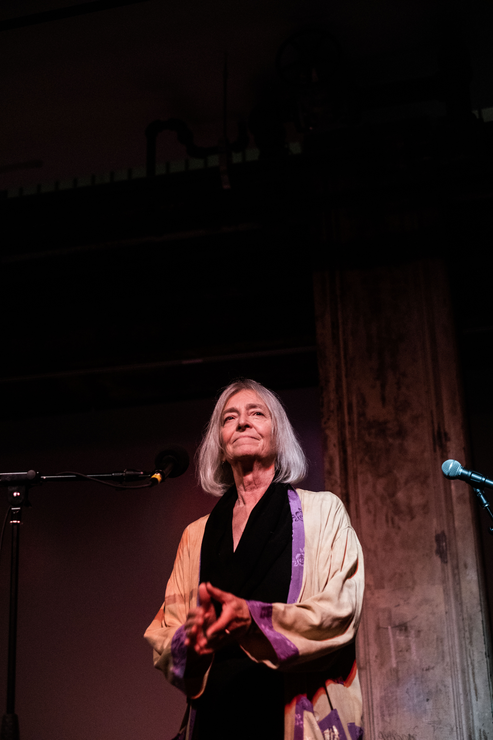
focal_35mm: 53
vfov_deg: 37.5
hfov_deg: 25.5
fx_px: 1089
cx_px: 246
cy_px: 370
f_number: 2
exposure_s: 1/250
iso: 3200
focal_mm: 35
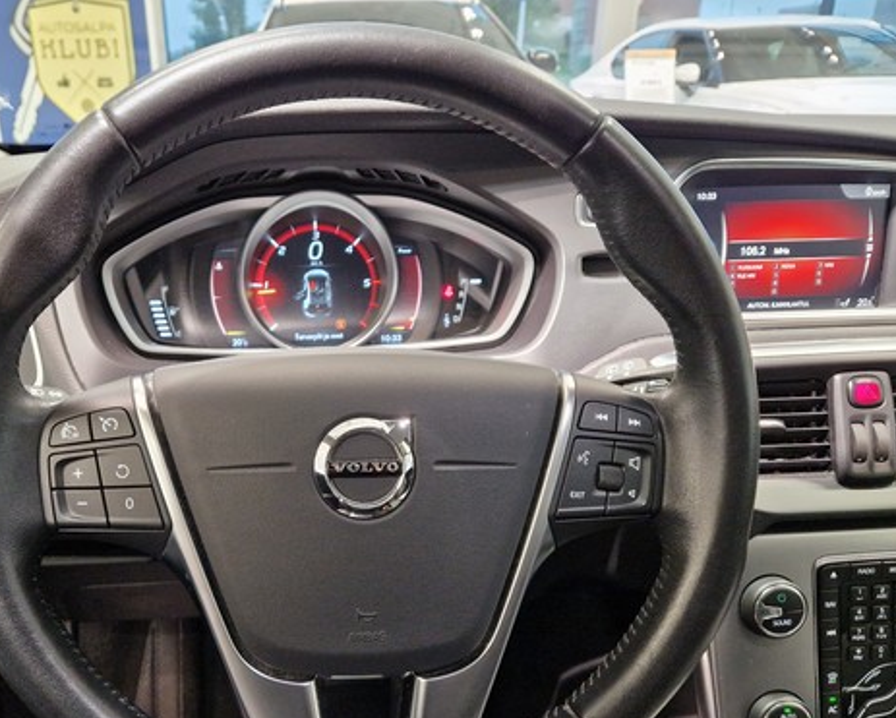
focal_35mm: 31
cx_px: 350
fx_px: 823
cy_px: 463
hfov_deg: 56.6
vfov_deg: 46.6
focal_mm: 5.4
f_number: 1.8
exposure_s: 1/100
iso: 1000
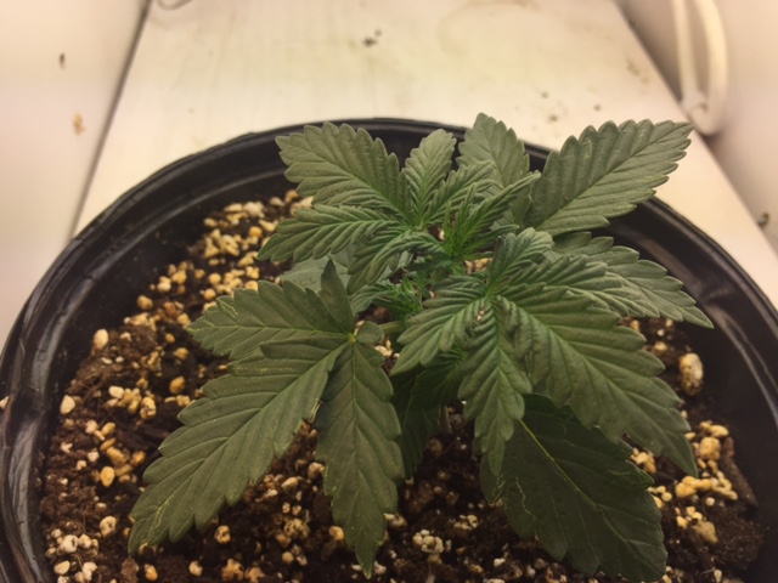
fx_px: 652
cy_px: 292
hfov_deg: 61.7
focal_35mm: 29
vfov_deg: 48.2
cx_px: 389
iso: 32
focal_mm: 4.15
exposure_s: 1/1130
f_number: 2.2
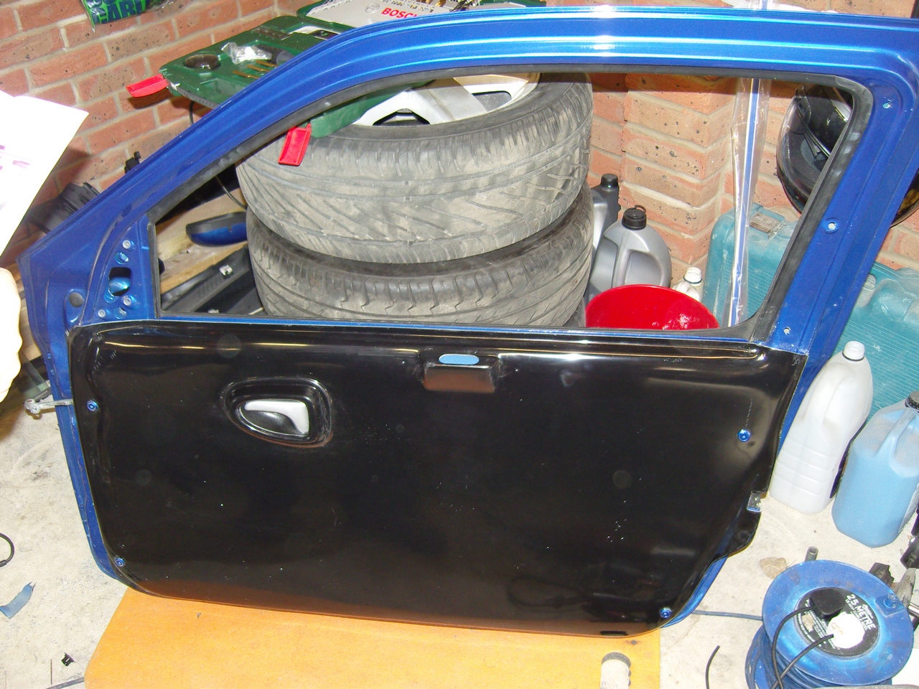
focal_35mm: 34
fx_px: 903
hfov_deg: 54.0
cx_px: 460
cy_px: 344
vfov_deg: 41.8
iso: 200
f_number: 2.8
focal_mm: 7.3
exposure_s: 1/40
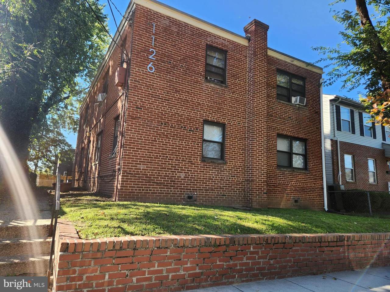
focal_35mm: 23
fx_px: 259
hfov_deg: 73.9
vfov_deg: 58.9
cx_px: 195
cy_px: 146
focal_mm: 5.4
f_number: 1.8
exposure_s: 1/353
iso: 20
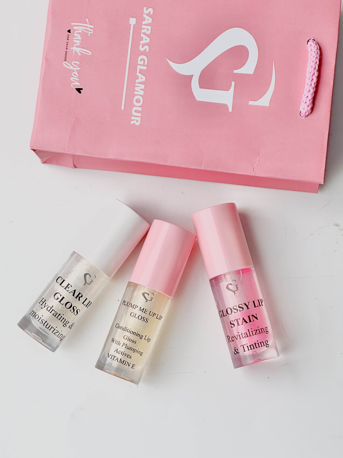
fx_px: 1017
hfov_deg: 19.1
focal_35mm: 77
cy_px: 229
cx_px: 172
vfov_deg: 25.3
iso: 40
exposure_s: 1/100
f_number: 2.8
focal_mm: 9
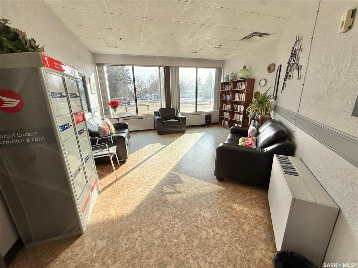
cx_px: 179
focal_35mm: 14
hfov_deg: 102.1
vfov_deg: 85.7
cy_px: 134
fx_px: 145
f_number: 2.2
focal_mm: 2.22
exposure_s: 1/638
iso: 50
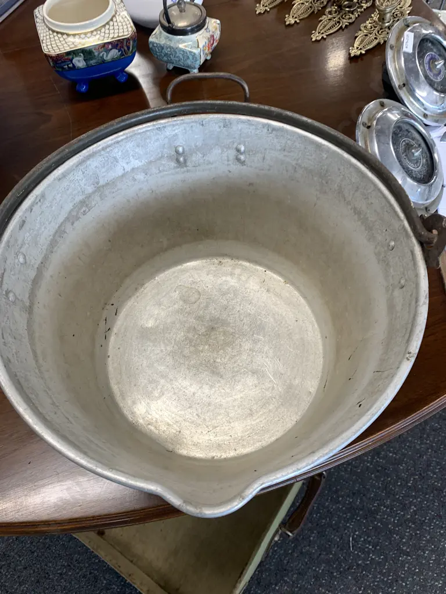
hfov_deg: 53.1
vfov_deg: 67.3
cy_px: 297
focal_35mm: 26
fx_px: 447
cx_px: 223
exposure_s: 1/100
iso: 64
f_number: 1.8
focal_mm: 4.25
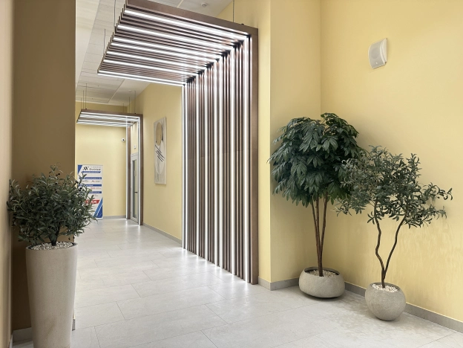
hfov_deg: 71.6
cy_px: 174
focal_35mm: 24
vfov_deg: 56.8
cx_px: 232
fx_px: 321
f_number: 1.78
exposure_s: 1/100
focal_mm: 6.86
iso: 160
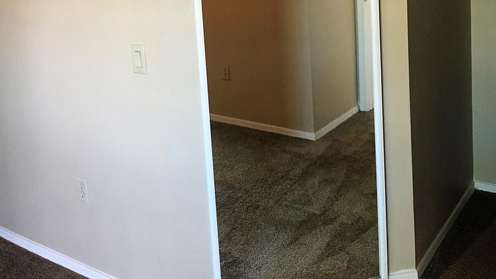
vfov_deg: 26.2
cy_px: -5
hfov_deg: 47.4
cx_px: 245
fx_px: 566
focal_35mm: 43
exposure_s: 1/30
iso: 125
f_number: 2.2
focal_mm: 4.15
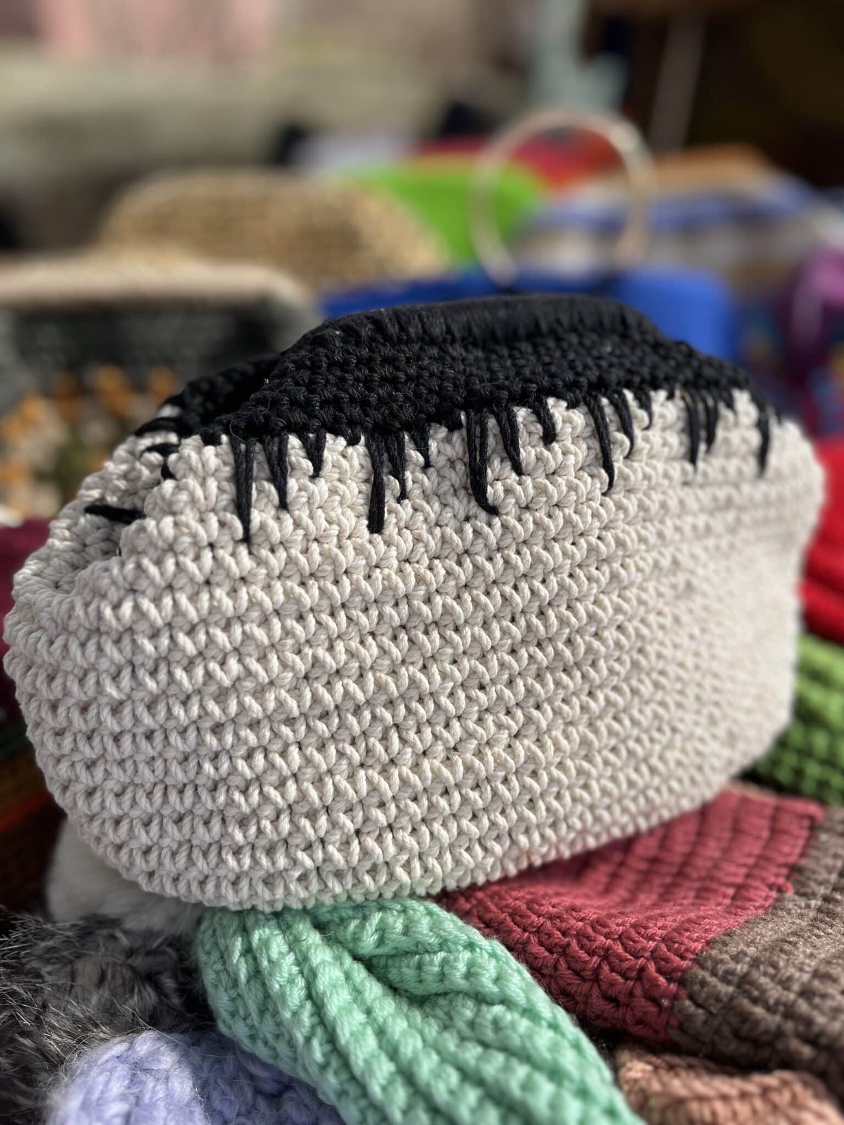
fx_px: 845
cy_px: 562
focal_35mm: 26
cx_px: 422
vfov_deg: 67.3
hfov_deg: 53.1
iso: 50
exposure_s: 1/2632
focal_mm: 5.1
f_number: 1.6
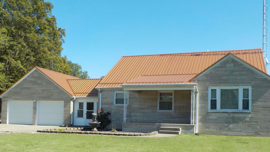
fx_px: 258
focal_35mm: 36
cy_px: 109
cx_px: 138
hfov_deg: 55.3
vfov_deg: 32.4
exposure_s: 1/1000
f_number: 3.3
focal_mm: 4.1
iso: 125
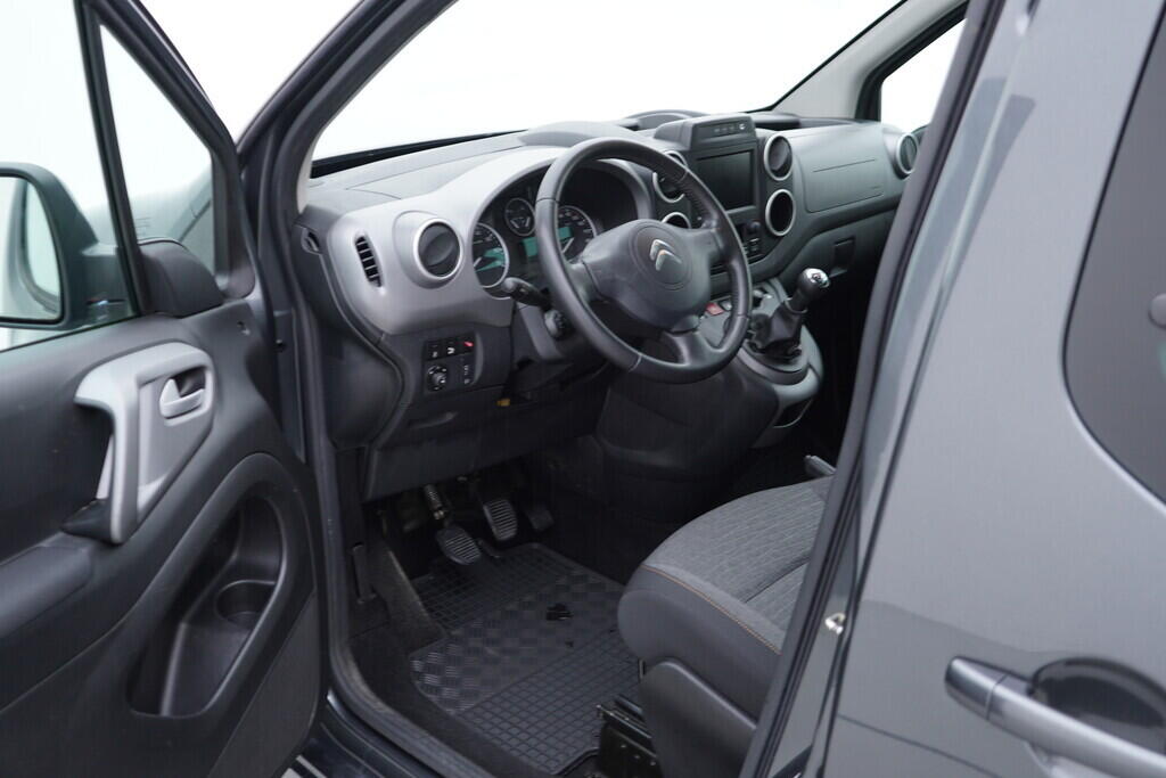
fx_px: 1166
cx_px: 583
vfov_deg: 36.9
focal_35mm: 36
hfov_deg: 53.1
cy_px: 389
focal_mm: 24
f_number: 2.8
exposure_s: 1/40
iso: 160
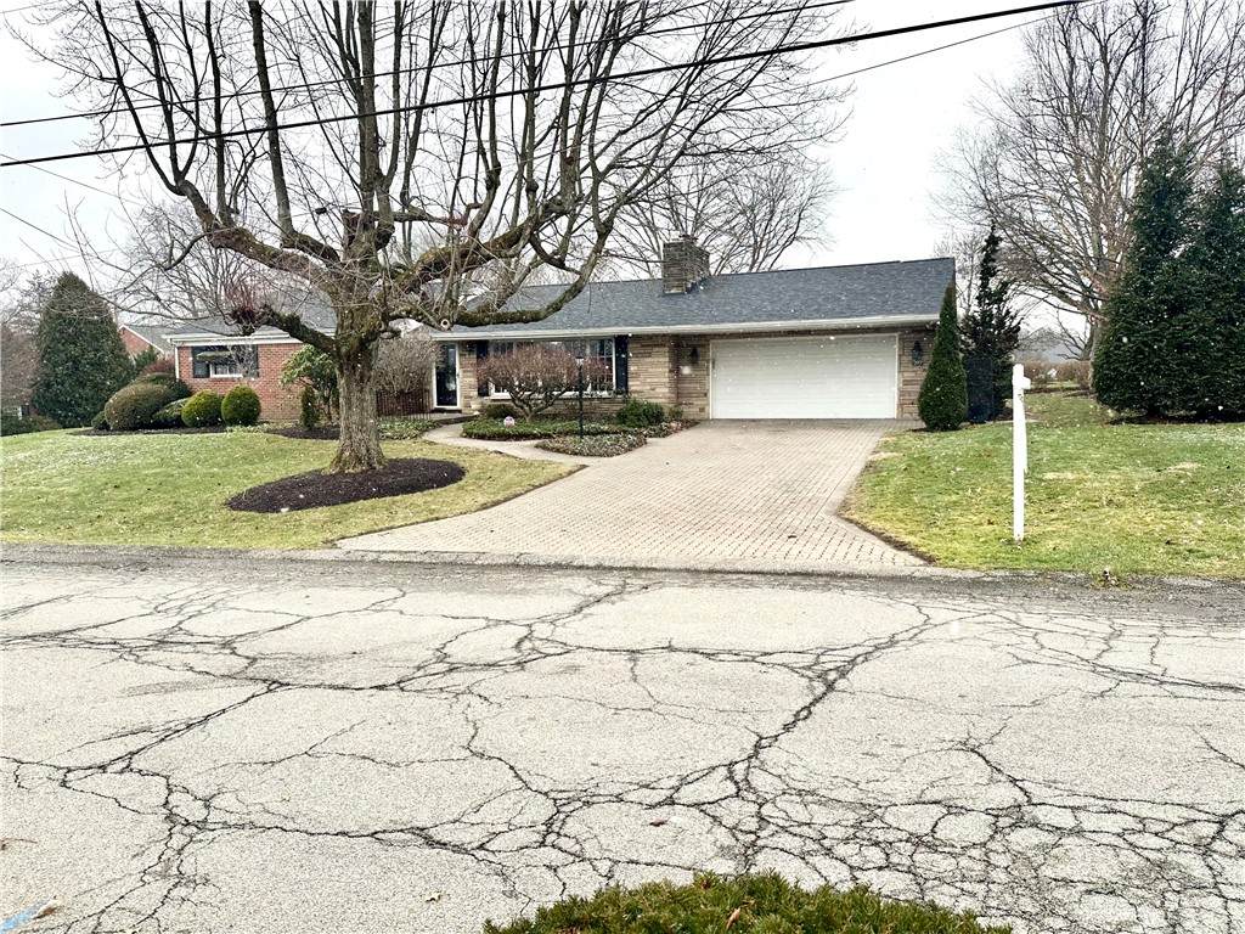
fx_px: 863
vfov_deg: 56.8
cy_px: 467
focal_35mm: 24
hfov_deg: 71.6
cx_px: 622
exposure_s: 1/178
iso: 64
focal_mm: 6.86
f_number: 1.78
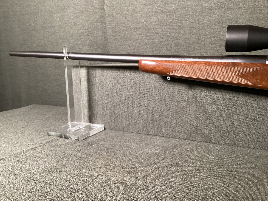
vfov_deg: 45.4
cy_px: 100
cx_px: 134
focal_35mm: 31
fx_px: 240
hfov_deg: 58.3
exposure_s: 1/40
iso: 320
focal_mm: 3.3
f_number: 2.4
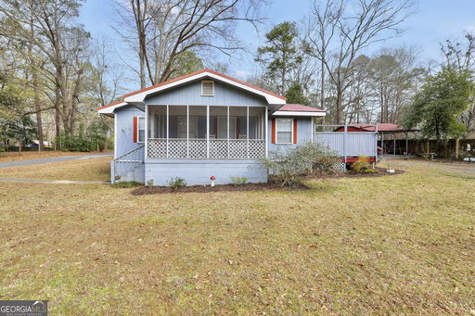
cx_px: 238
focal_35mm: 15
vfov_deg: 77.3
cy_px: 158
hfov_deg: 100.4
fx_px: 198
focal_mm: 10
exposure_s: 1/125
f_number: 8
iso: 100
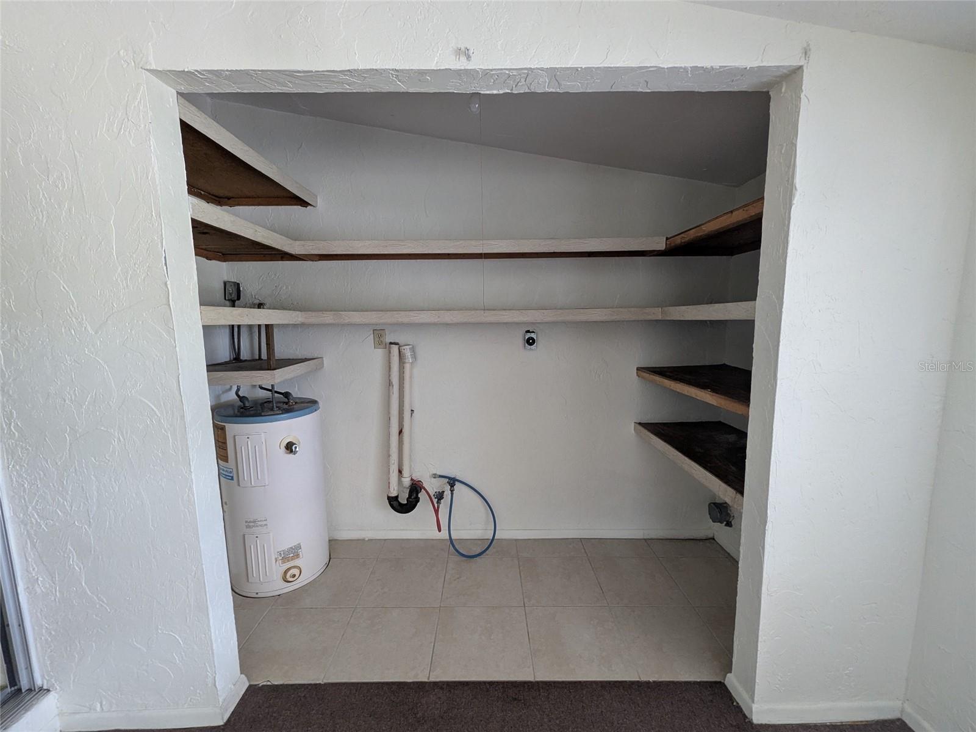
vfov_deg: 89.9
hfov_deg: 106.2
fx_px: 367
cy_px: 366
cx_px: 488
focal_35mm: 13
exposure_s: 1/42.1
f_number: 2.2
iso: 115
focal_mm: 1.95
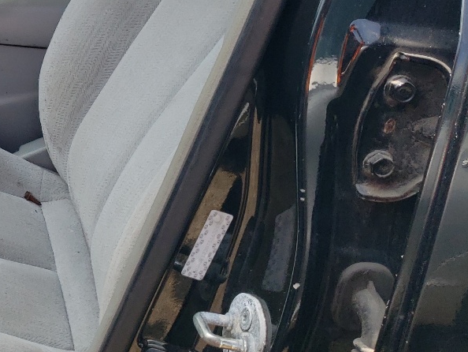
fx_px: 947
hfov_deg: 24.0
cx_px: -158
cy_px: 17
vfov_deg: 20.5
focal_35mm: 70
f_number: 1.5
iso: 50
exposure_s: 1/625
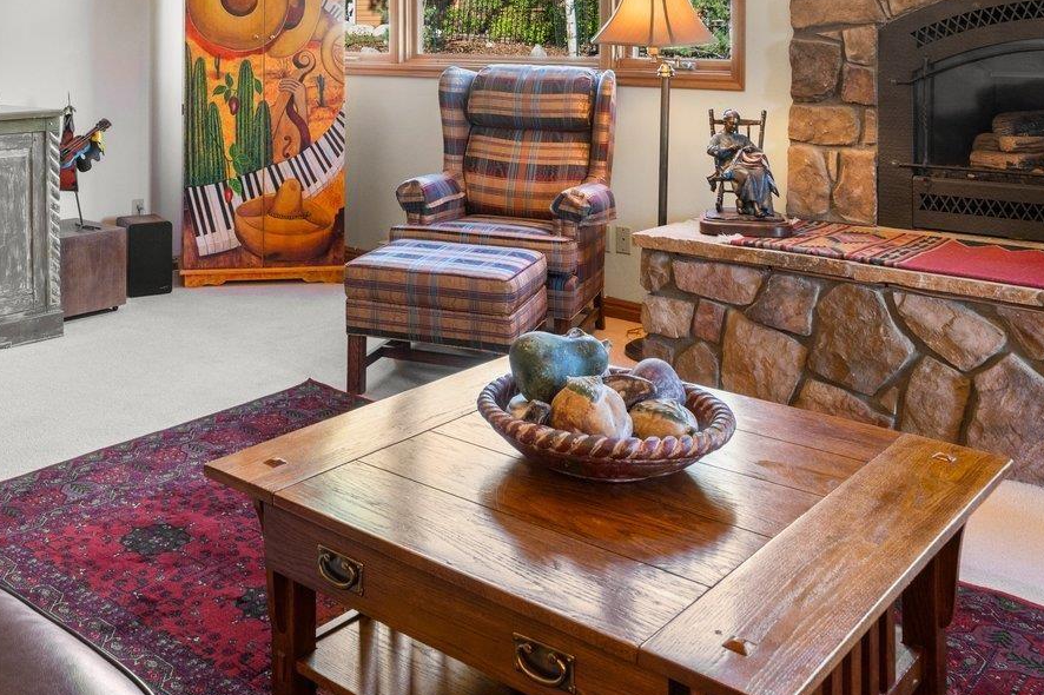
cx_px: 323
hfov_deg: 50.7
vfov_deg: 33.6
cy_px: 44
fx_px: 1073
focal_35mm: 37
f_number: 8
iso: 400
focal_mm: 16
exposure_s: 1/3
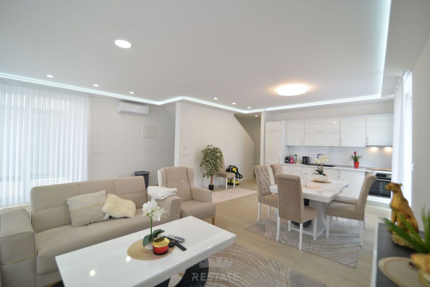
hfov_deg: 96.7
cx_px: 215
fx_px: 191
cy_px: 144
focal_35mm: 16
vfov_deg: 73.8
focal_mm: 16
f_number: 5.6
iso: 320
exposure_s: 1/125
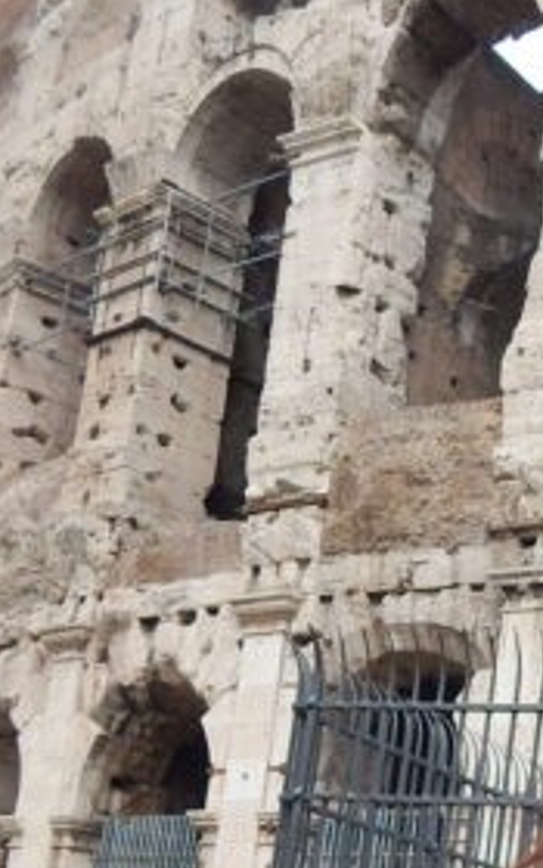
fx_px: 1515
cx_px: 832
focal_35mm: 64
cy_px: 781
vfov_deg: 30.6
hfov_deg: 18.0
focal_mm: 4
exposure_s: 1/1000
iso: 125
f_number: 3
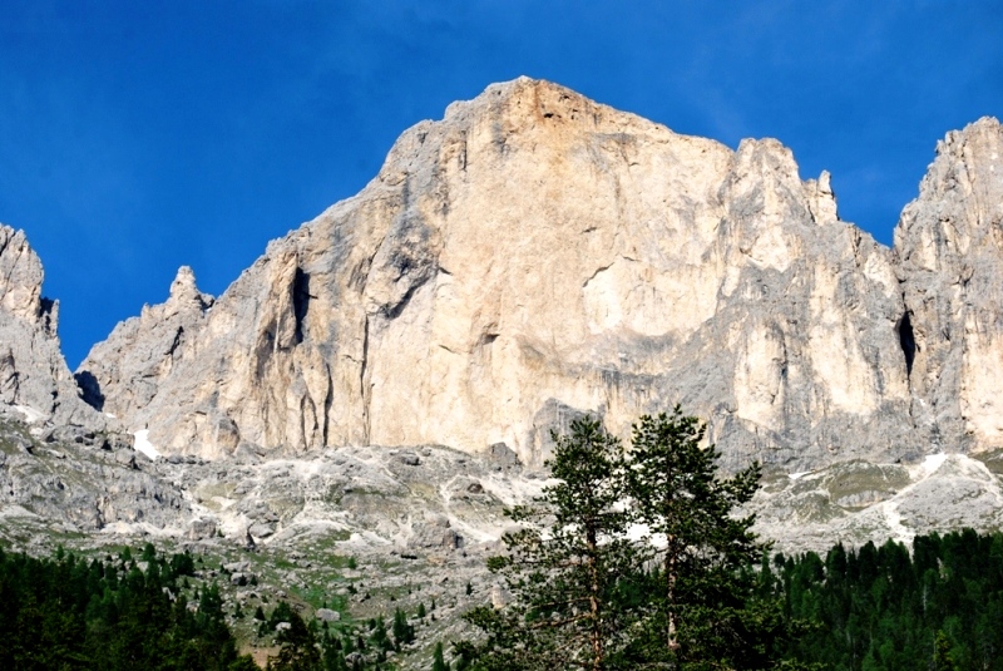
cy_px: 336
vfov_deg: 16.6
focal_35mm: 82
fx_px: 2301
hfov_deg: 24.6
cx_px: 502
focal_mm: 55
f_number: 10
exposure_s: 1/320
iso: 100
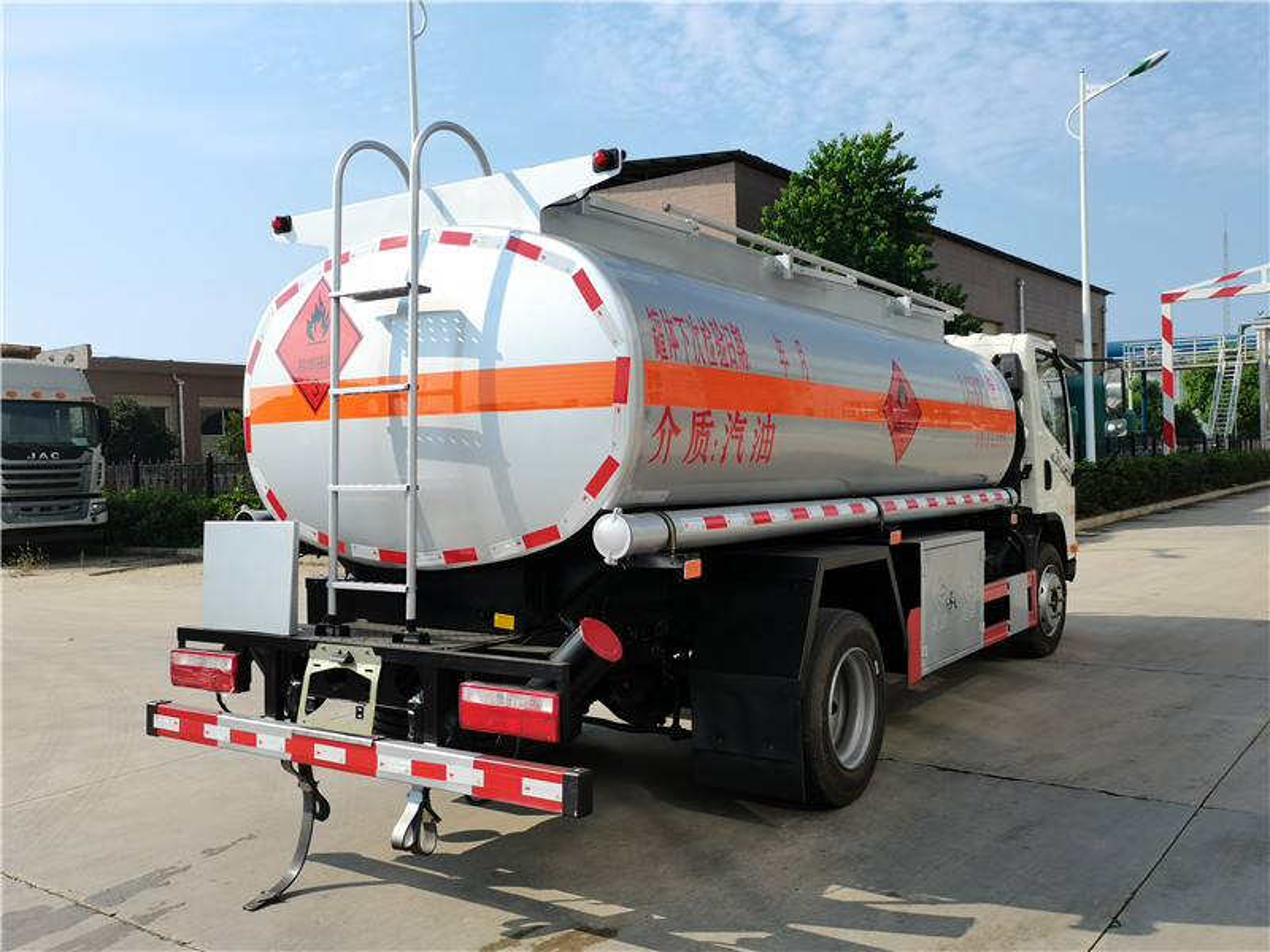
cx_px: 635
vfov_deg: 48.2
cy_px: 476
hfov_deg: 61.7
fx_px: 1064
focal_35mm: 29
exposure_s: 1/1580
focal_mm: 5.58
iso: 50
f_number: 1.8
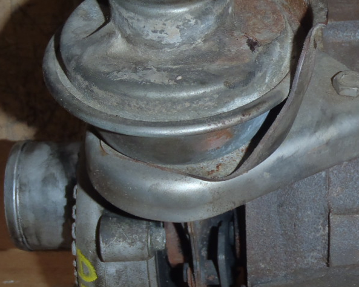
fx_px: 850
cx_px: 241
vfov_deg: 19.1
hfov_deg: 23.7
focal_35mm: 80
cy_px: 186
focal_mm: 6.83
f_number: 4.6
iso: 100
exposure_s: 1/40
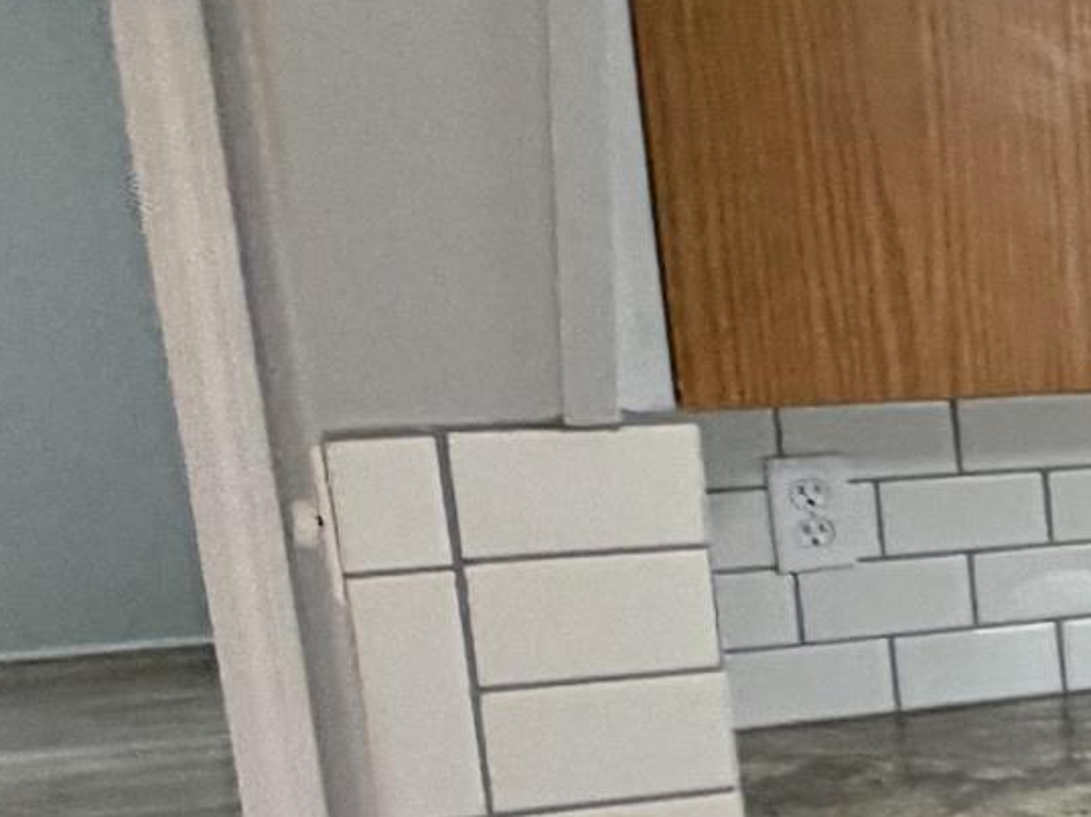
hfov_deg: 16.5
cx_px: 2342
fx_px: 2520
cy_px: 657
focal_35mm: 80
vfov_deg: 18.2
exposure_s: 1/60
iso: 320
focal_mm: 2.22
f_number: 2.2
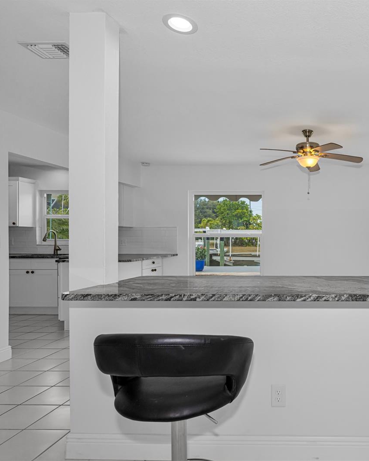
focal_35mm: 25
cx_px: 317
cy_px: 230
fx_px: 337
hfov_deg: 52.0
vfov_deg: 68.7
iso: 160
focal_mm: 17.5
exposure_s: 1/160
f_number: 8
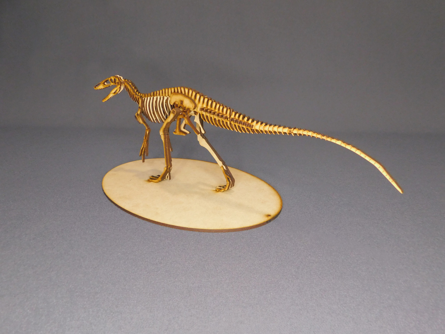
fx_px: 296
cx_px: 222
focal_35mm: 23
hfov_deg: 73.9
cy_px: 167
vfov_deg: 58.9
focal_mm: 4
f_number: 3
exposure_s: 1/20
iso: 400
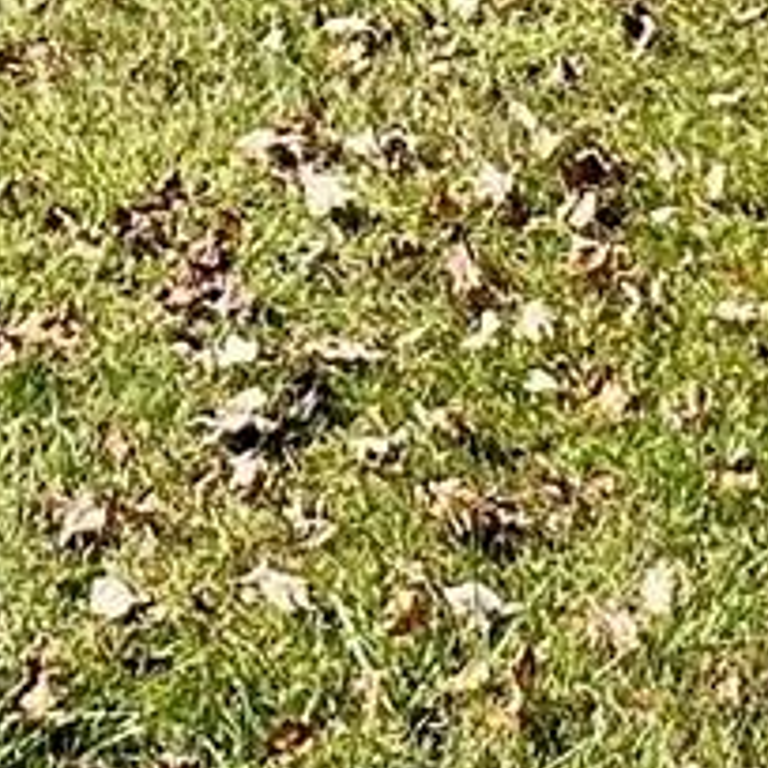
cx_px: 467
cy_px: -877
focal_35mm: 124
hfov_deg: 14.1
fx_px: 3113
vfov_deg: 12.1
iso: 40
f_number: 2.2
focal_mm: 2.22
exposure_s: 1/615
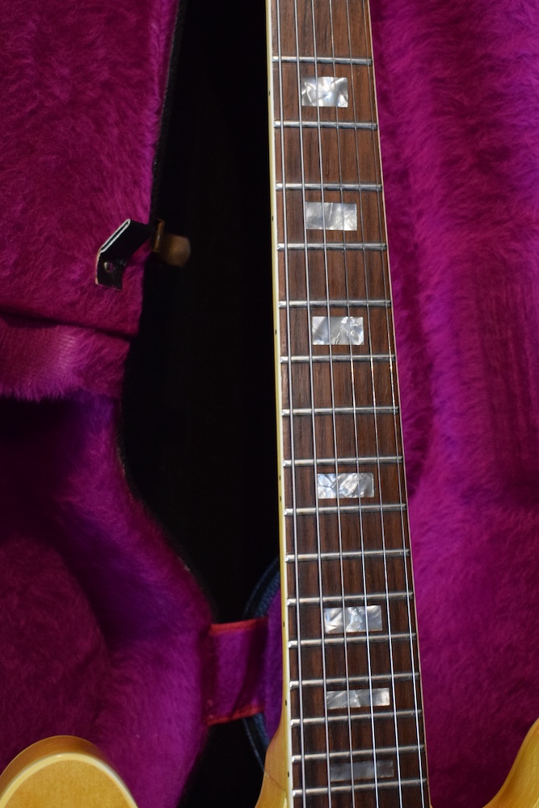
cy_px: 339
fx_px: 1364
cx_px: 324
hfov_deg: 22.3
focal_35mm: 61
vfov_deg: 32.9
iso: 2500
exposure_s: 1/60
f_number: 4
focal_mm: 27
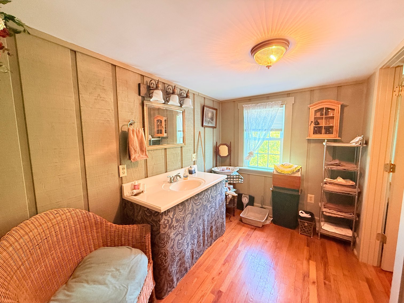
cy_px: 152
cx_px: 202
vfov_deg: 85.7
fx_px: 163
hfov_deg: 102.1
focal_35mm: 14
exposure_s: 1/60
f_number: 2.2
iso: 400
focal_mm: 2.22
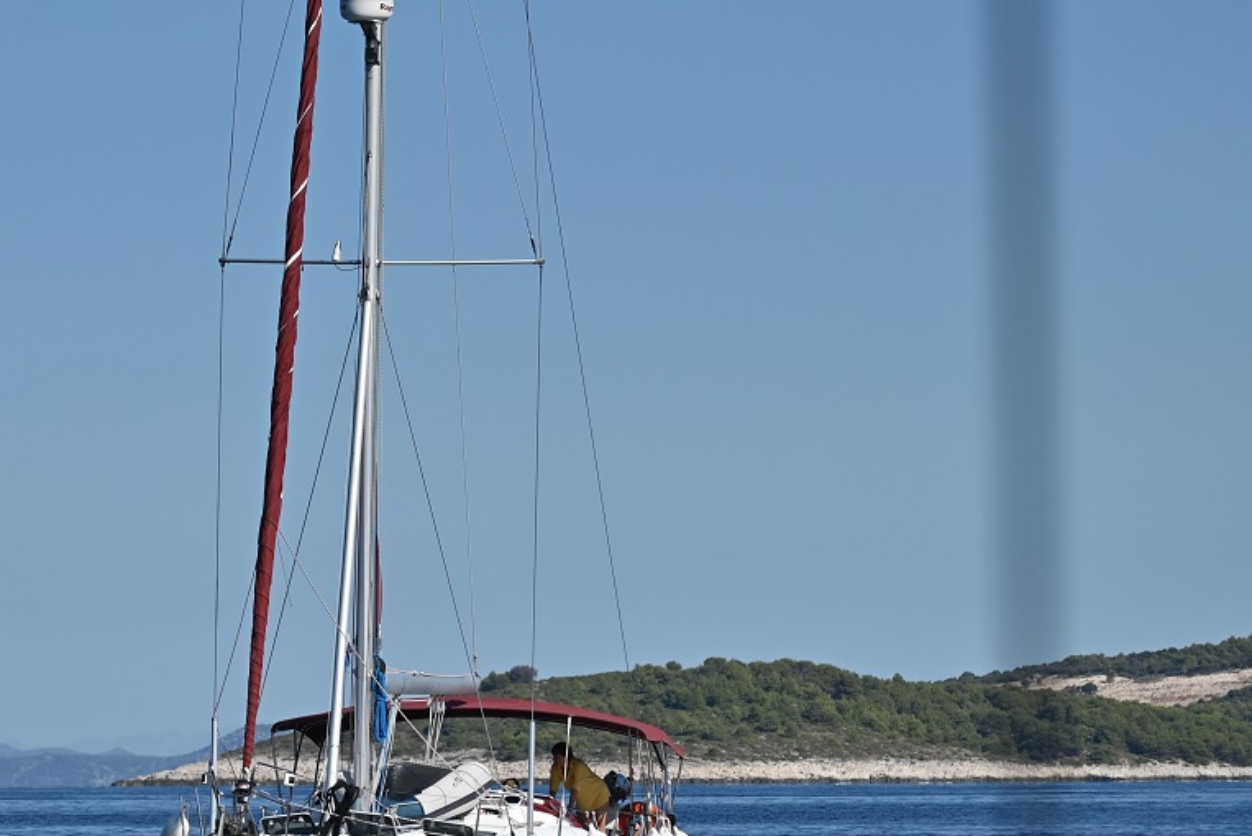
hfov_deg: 8.6
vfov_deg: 5.7
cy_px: 349
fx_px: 8348
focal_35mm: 240
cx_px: 417
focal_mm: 122
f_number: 4.8
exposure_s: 1/6400
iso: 250
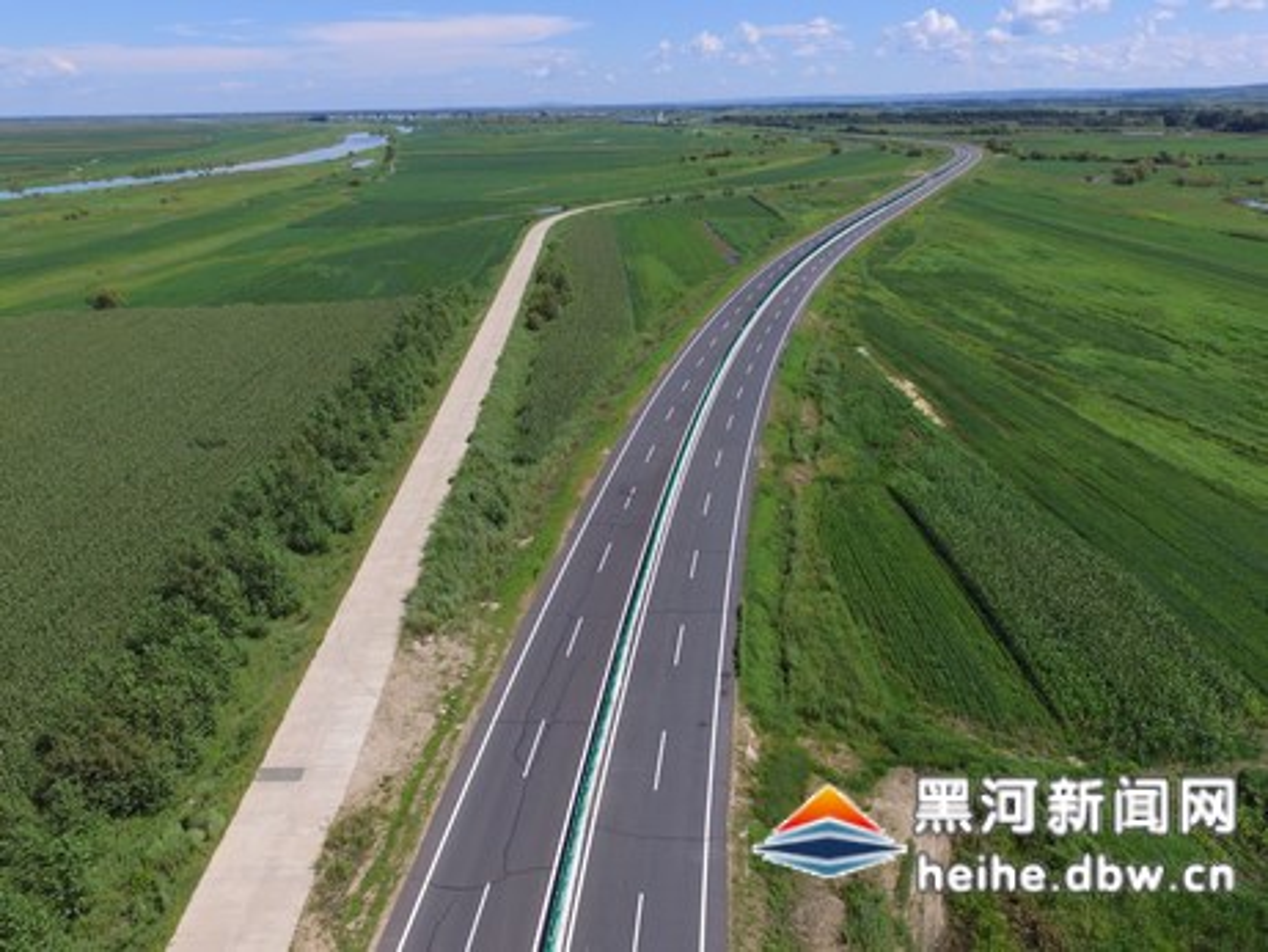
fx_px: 733
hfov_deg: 81.7
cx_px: 634
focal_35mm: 20
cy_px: 476
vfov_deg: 66.0
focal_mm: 3.61
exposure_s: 1/1475
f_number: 2.8
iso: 100
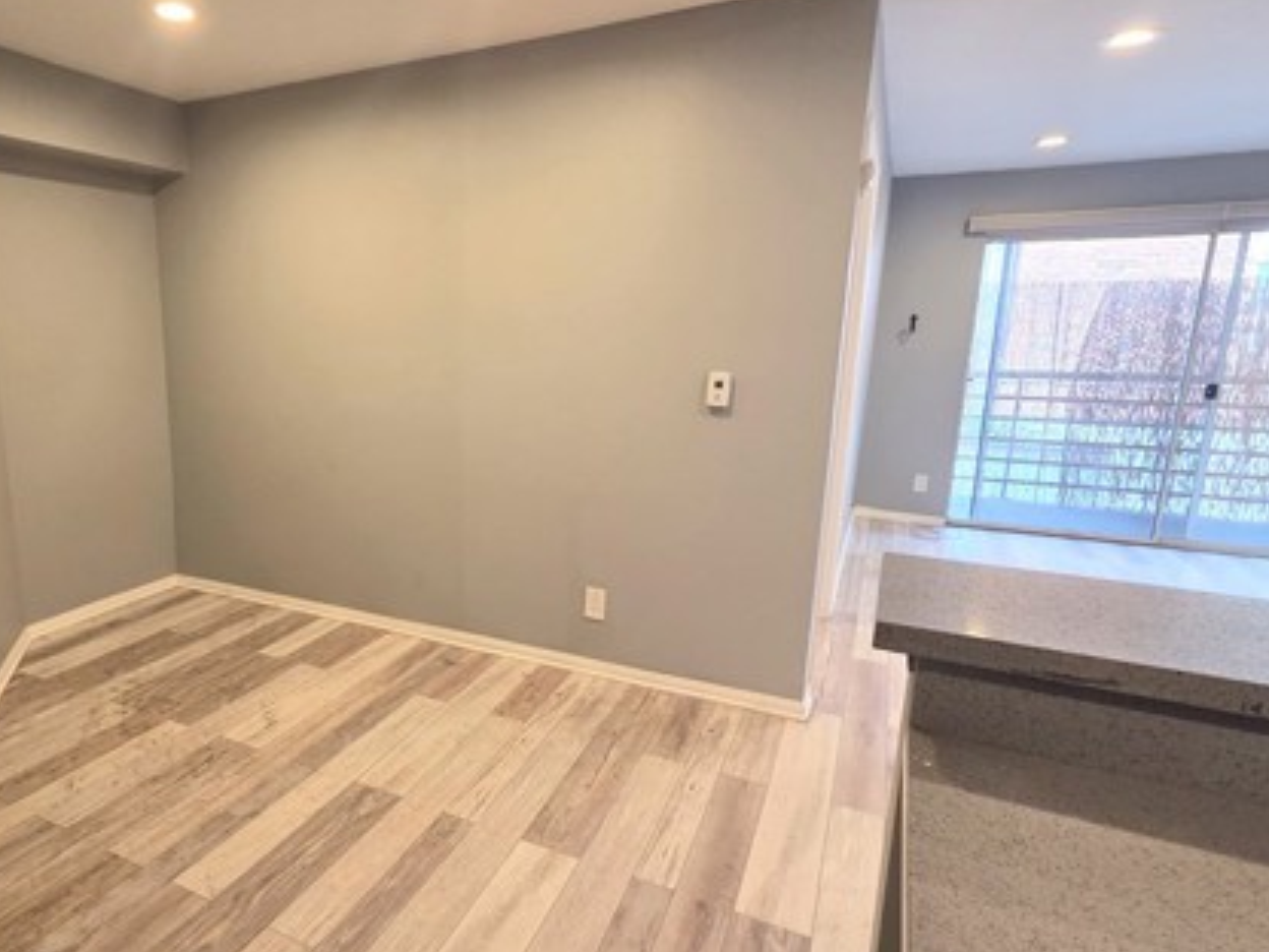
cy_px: 497
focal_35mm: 20
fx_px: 733
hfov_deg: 79.6
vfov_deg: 65.9
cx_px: 445
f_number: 2.2
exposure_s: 1/60
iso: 200
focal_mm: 2.2
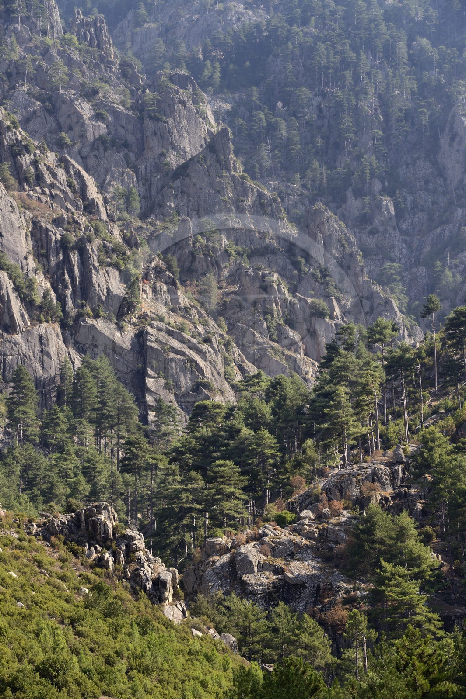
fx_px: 2332
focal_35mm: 120
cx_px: 233
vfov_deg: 17.1
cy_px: 350
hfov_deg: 11.4
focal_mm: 120
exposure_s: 1/200
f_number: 10
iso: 200
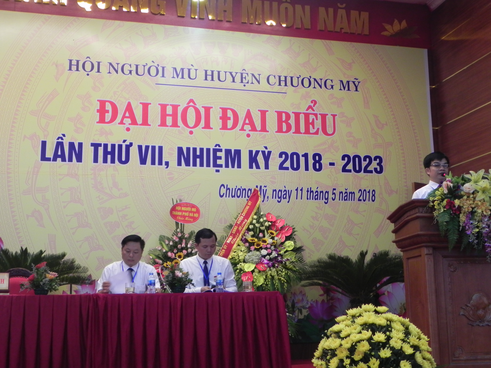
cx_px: 246
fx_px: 652
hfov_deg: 41.2
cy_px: 184
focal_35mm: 46
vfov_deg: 31.5
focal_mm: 8.2
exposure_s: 1/30
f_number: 3.2
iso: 341
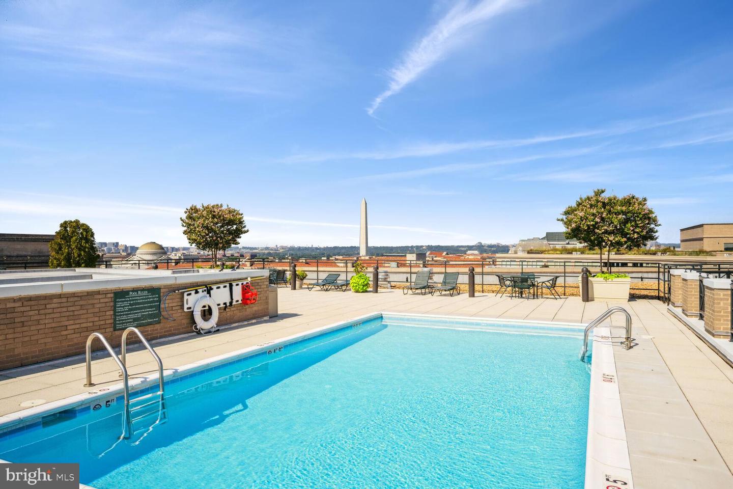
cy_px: 244
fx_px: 458
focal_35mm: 22
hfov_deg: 77.3
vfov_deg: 56.1
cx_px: 366
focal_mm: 22.5
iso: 200
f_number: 9
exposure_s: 1/1000
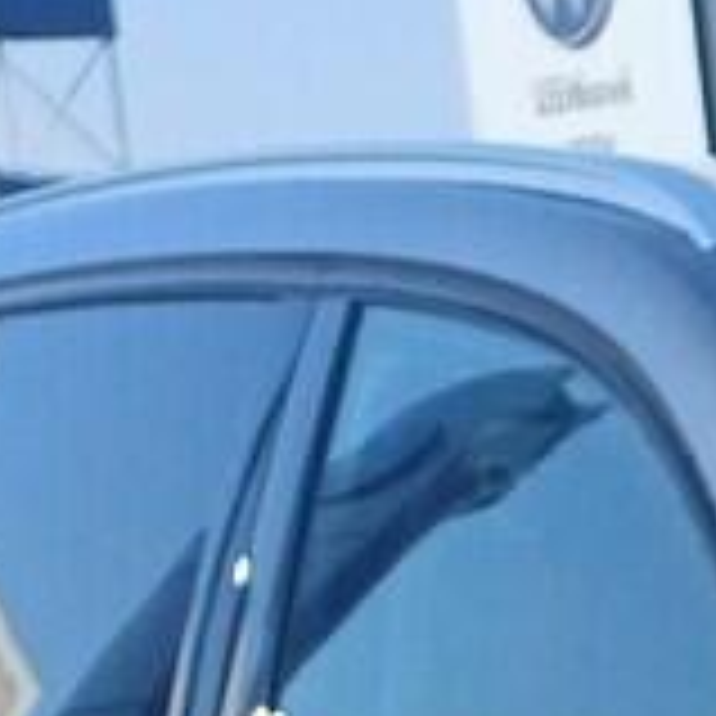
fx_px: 4680
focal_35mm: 200
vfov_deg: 7.7
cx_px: 2202
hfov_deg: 7.6
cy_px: 2130
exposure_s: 1/837
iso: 50
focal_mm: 4.65
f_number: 1.8
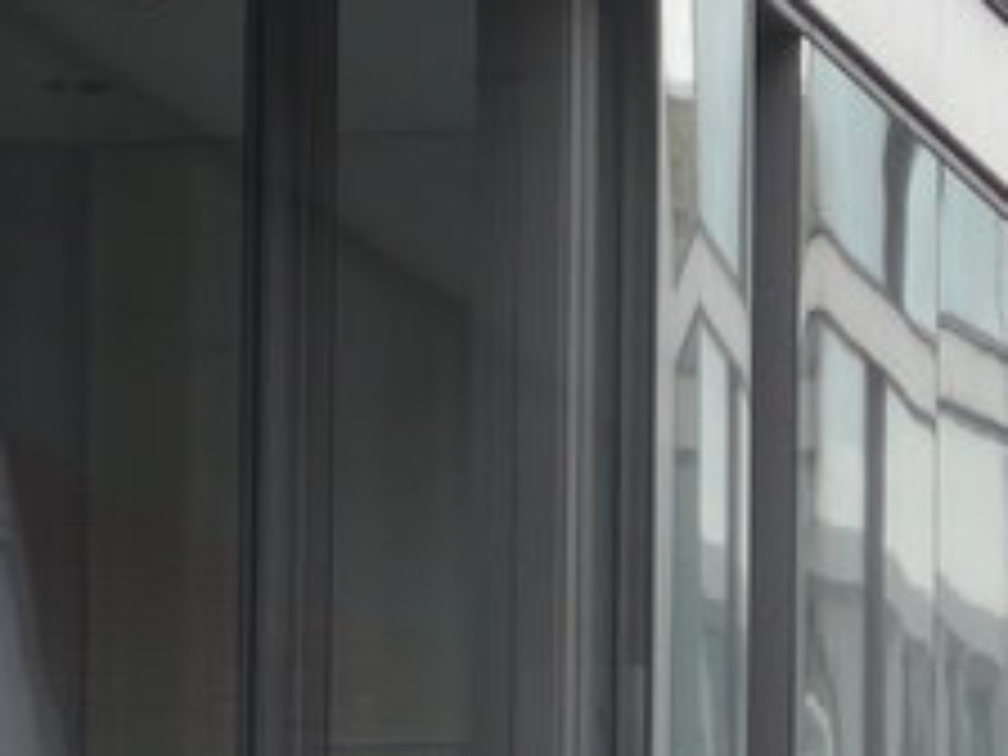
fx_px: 11531
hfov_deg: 5.0
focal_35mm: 396
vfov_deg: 3.7
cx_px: -158
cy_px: 1868
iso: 80
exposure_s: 1/125
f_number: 4.2
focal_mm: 15
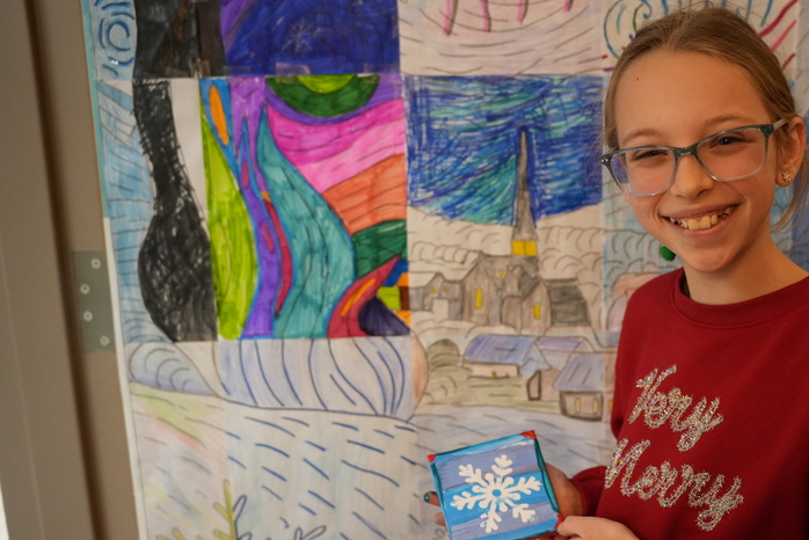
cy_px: 364
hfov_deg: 42.5
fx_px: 1019
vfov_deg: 29.5
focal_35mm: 45
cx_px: 567
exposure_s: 1/160
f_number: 2.8
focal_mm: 30.9
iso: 2500
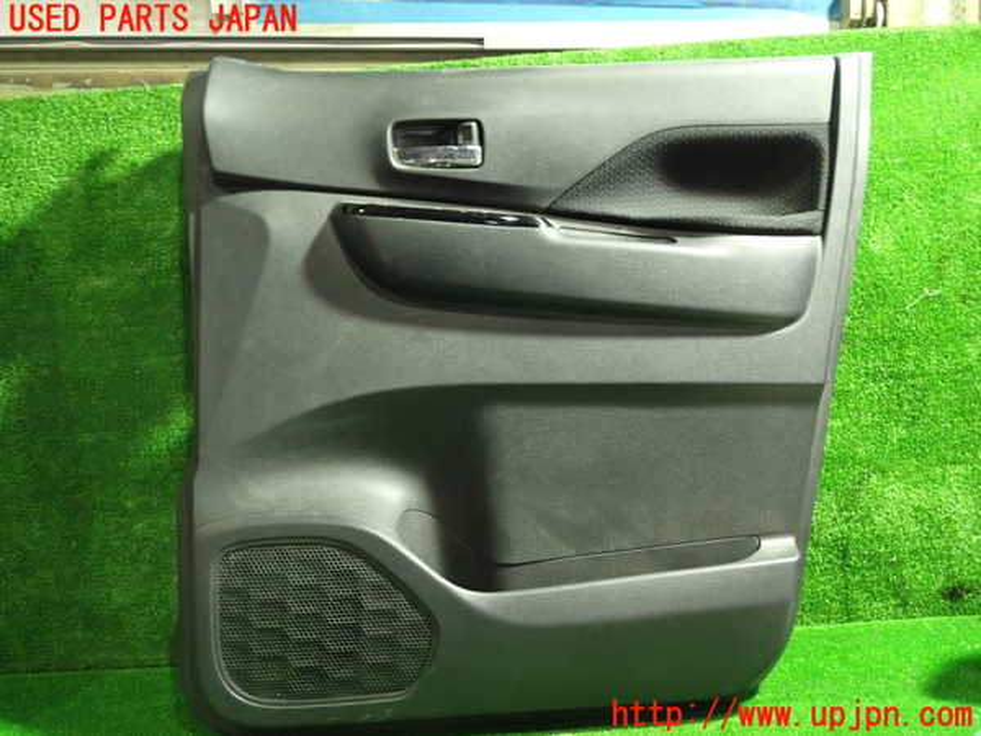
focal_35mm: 30
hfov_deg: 60.0
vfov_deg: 46.8
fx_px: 850
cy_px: 368
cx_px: 490
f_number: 2.3
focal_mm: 5.4
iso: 800
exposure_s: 1/25
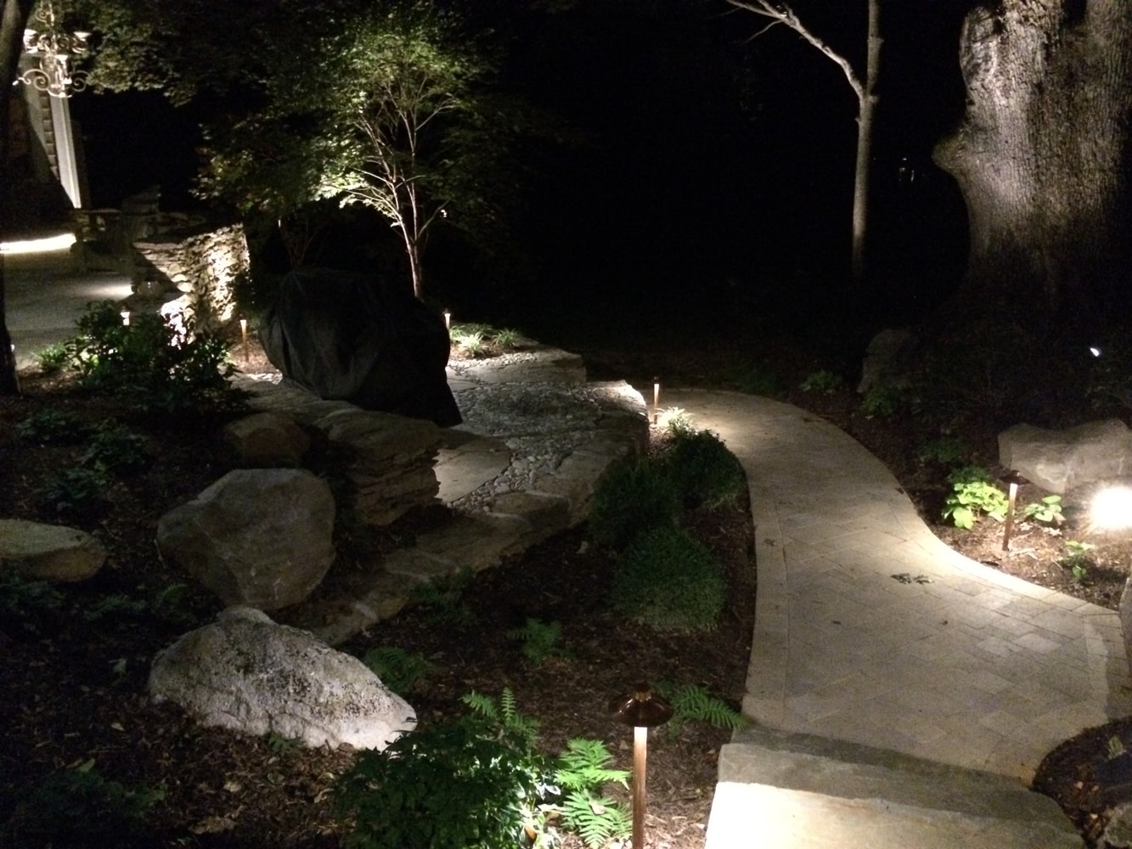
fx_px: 981
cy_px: 424
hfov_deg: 60.0
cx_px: 566
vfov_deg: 46.8
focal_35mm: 30
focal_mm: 4.12
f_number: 2.2
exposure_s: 1/15
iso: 2000
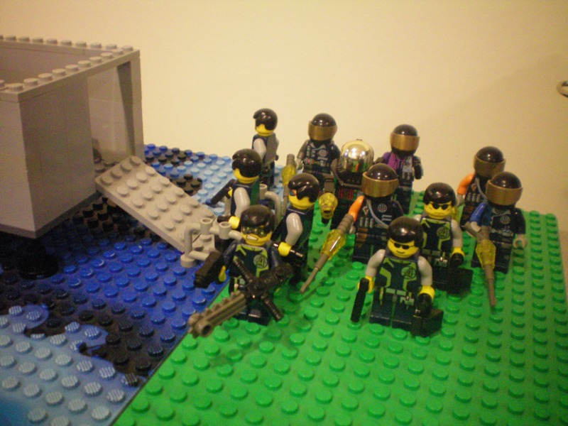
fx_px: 624
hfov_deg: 49.0
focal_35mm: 38
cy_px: 213
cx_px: 284
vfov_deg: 37.7
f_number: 3.1
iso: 400
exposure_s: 1/20
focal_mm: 6.3
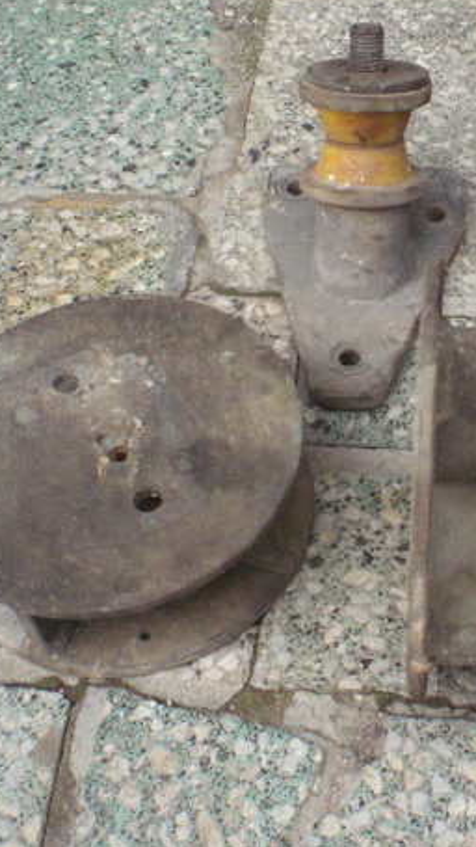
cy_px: 422
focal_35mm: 56
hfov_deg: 20.8
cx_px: 469
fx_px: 1256
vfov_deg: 37.2
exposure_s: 1/400
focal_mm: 6.3
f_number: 4.4
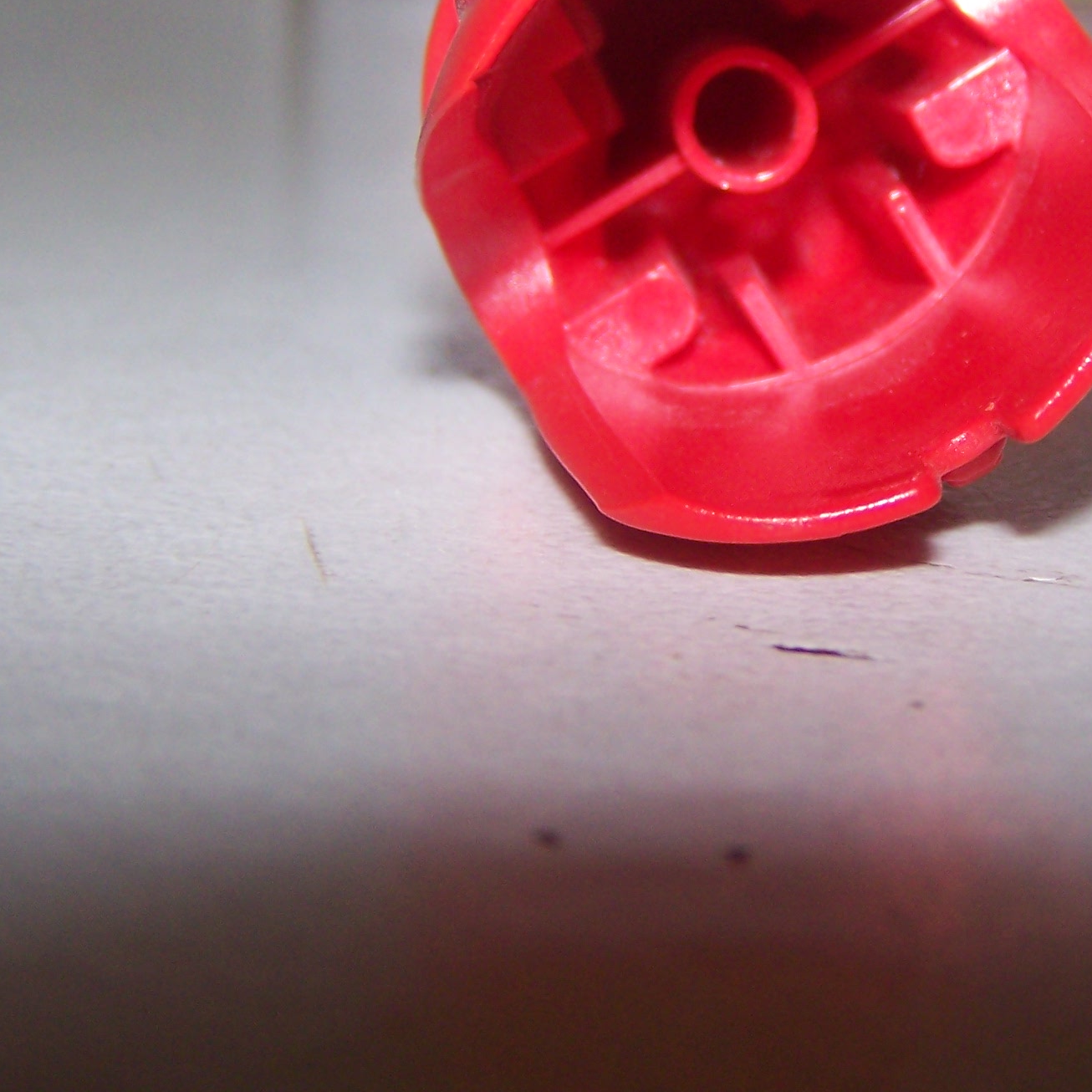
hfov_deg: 21.8
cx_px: 722
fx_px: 2820
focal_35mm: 79
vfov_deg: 21.7
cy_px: 236
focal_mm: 6.3
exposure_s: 1/60
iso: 80
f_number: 2.8
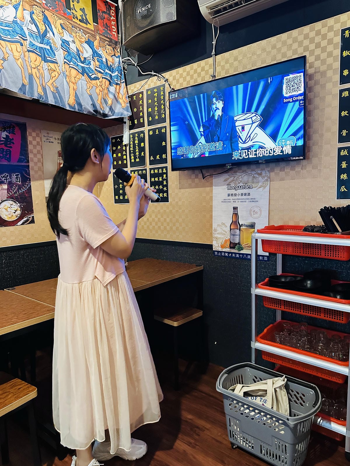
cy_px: 233
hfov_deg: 56.8
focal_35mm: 24
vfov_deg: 71.6
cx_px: 175
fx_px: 324
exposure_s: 1/40
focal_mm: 6.86
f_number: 1.78
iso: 1000
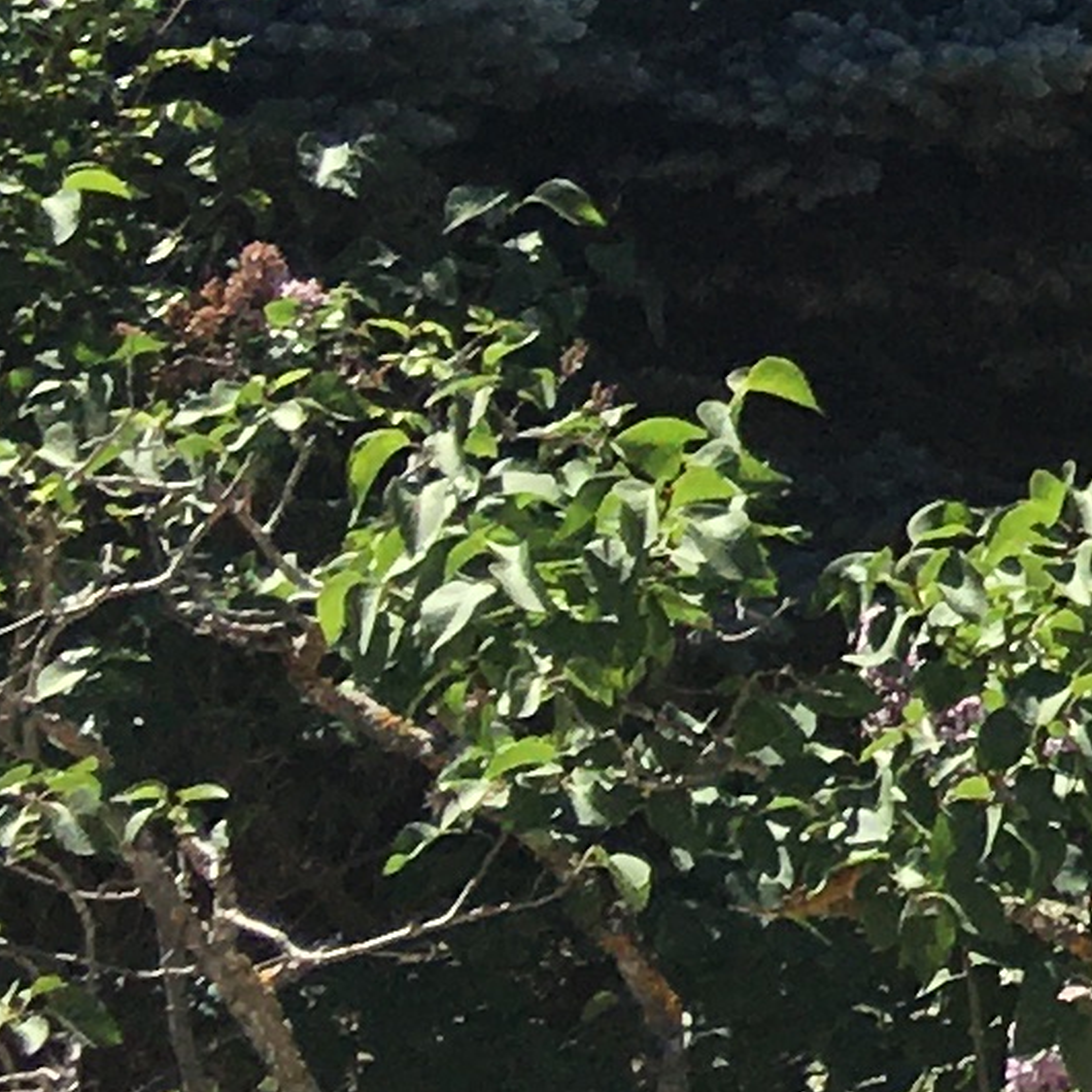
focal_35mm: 195
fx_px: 6960
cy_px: -105
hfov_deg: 7.1
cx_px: 4145
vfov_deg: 8.9
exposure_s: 1/1202
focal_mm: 4.15
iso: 25
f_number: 2.2
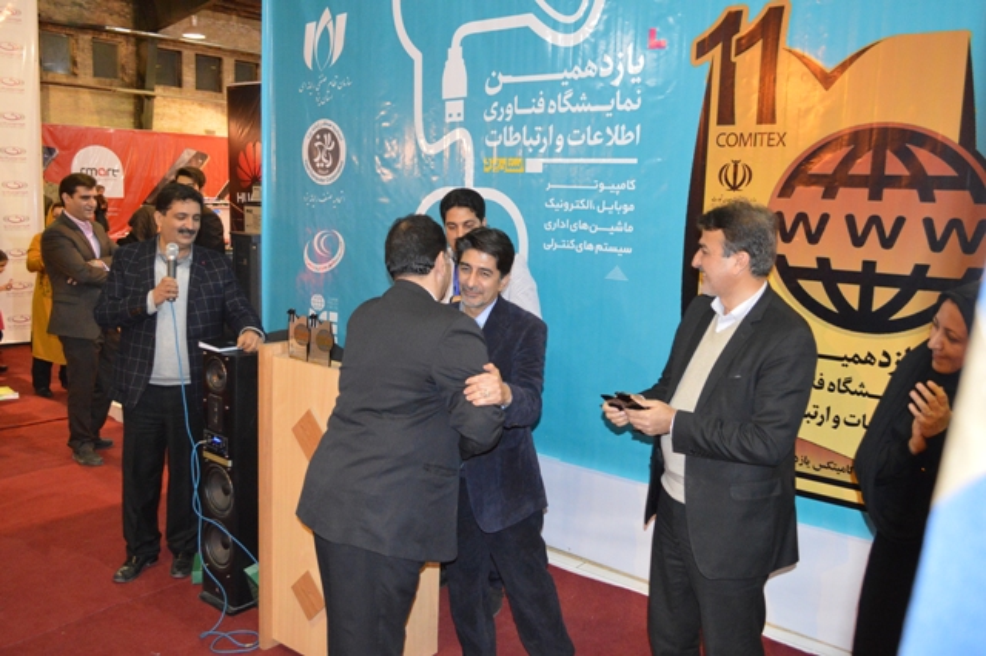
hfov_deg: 57.2
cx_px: 493
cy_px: 328
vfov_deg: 39.9
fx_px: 903
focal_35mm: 33
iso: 3200
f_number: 3.8
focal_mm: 22
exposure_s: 1/60
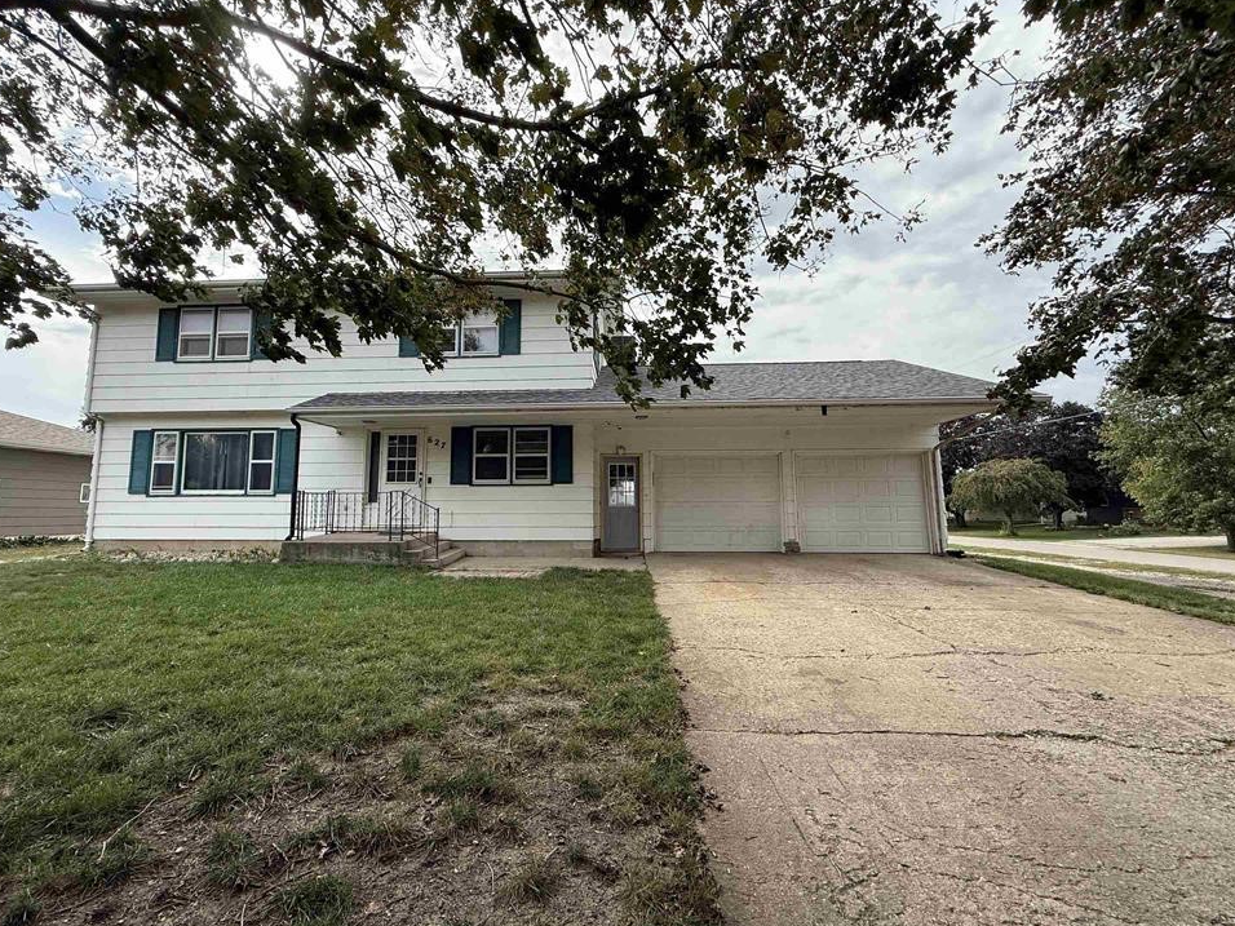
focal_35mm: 15
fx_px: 535
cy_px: 461
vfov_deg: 81.7
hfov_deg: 98.1
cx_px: 601
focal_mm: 2.22
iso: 64
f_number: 2.2
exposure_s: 1/679
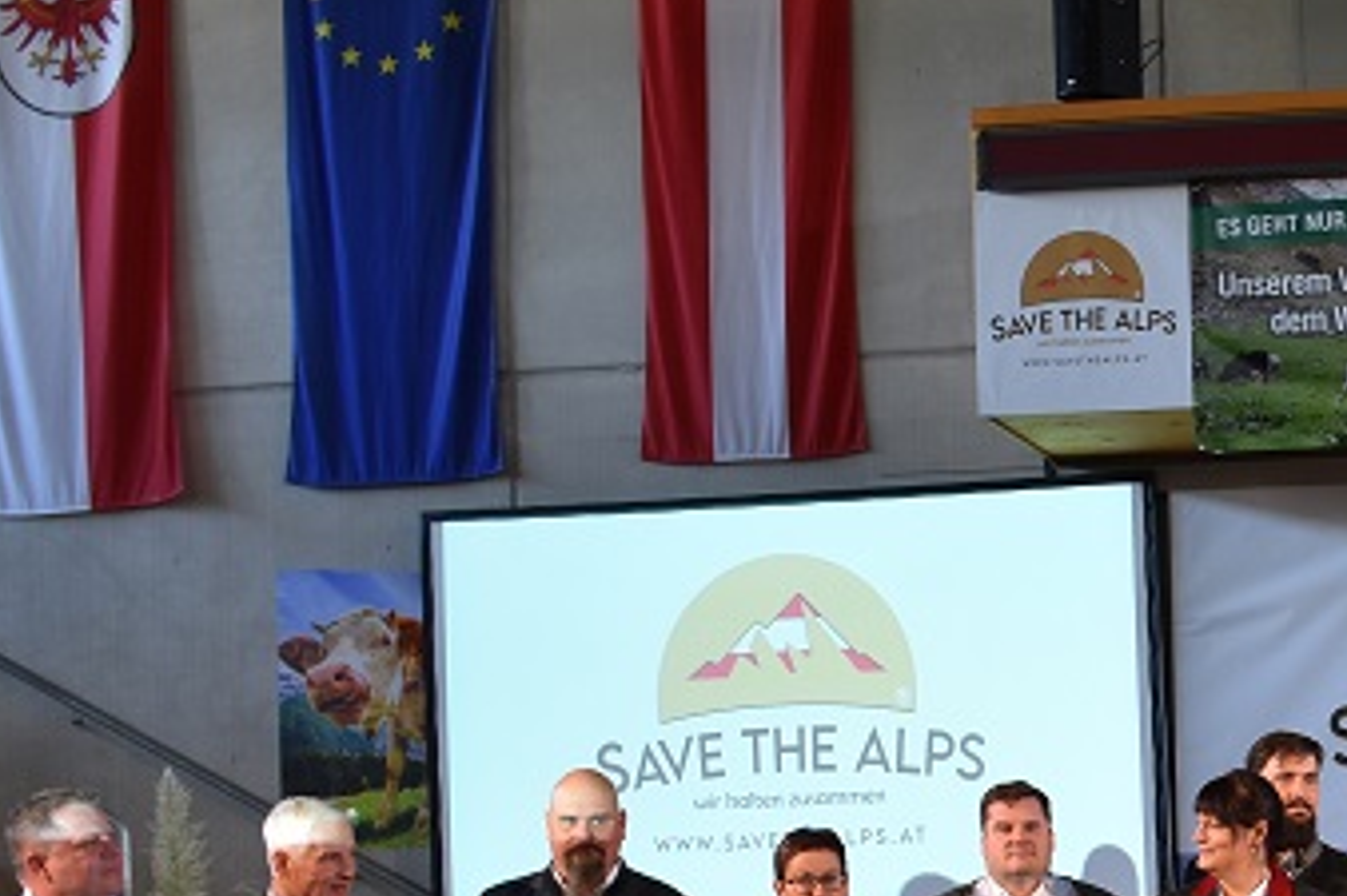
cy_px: 848
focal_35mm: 72
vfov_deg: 18.5
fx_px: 2693
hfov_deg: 25.1
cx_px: 1646
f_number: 3.5
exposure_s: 1/50
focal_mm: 18
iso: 400
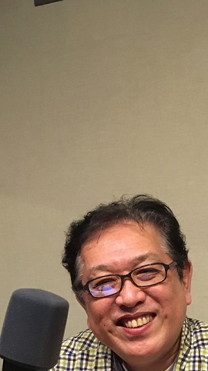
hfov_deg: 18.4
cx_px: 141
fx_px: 638
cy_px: 347
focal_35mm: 65
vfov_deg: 30.6
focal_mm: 4.15
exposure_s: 1/15
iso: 200
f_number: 2.2
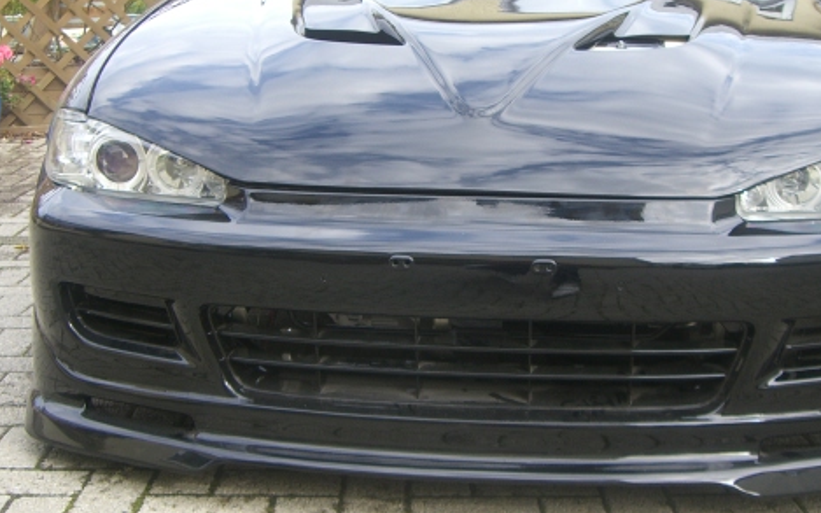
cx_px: 490
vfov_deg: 23.5
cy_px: 203
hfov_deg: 36.8
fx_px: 1230
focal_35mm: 55
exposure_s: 1/200
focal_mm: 6.2
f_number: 2.7
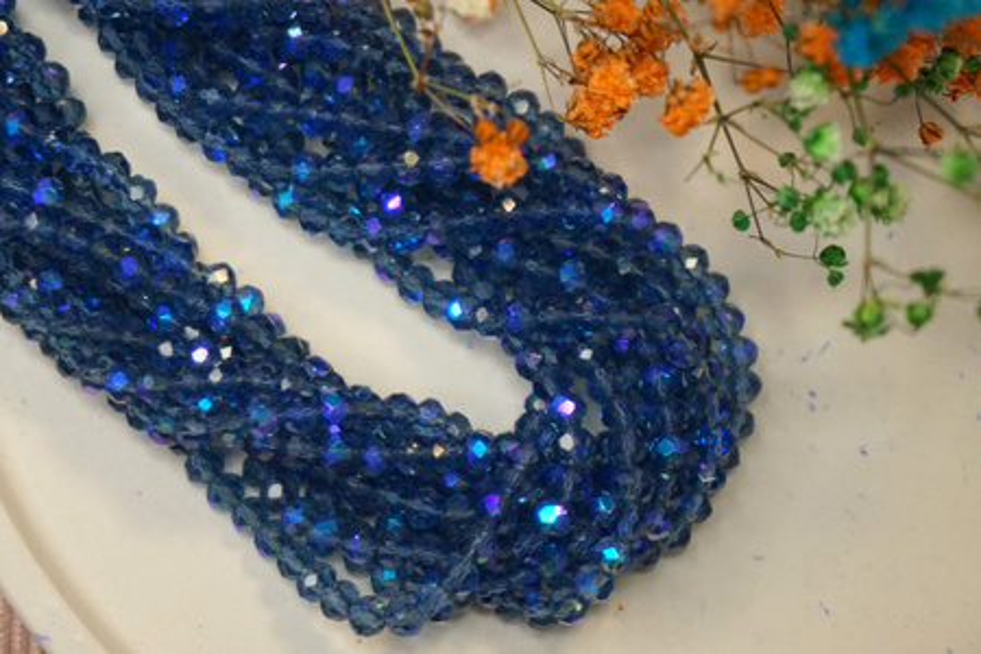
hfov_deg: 28.6
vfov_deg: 19.3
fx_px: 1921
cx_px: 490
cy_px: 327
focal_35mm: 70
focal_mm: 47
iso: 2000
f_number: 5.6
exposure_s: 1/80
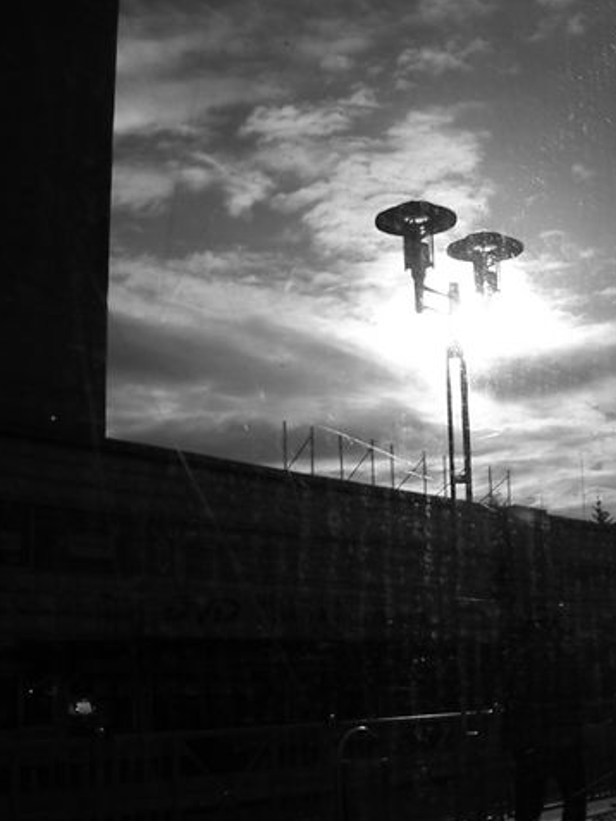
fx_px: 1210
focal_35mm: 51
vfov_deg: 37.5
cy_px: 411
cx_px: 475
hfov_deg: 28.1
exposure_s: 1/1500
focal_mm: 5.8
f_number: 4.8
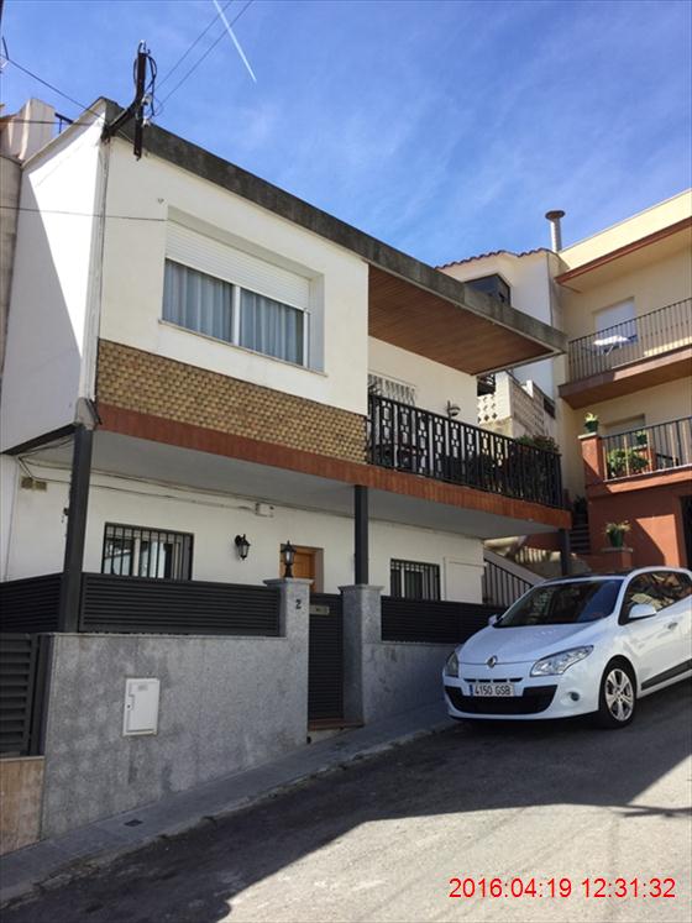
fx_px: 827
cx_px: 346
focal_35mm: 31
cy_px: 462
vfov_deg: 58.4
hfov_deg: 45.4
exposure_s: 1/691
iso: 25
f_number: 2.4
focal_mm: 3.3
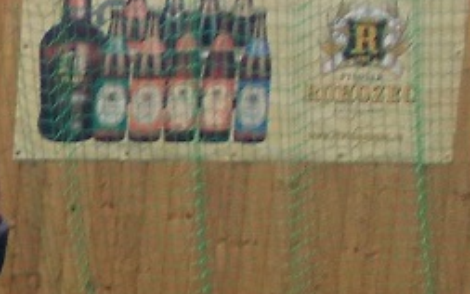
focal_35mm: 141
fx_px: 1806
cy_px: 406
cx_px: -502
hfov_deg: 12.8
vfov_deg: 9.1
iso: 200
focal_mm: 4
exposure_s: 1/25
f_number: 2.7
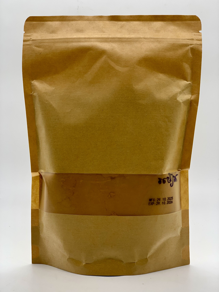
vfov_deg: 36.8
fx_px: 439
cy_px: 146
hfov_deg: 28.0
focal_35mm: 52
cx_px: 110
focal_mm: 6
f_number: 2.4
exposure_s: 1/121
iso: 25
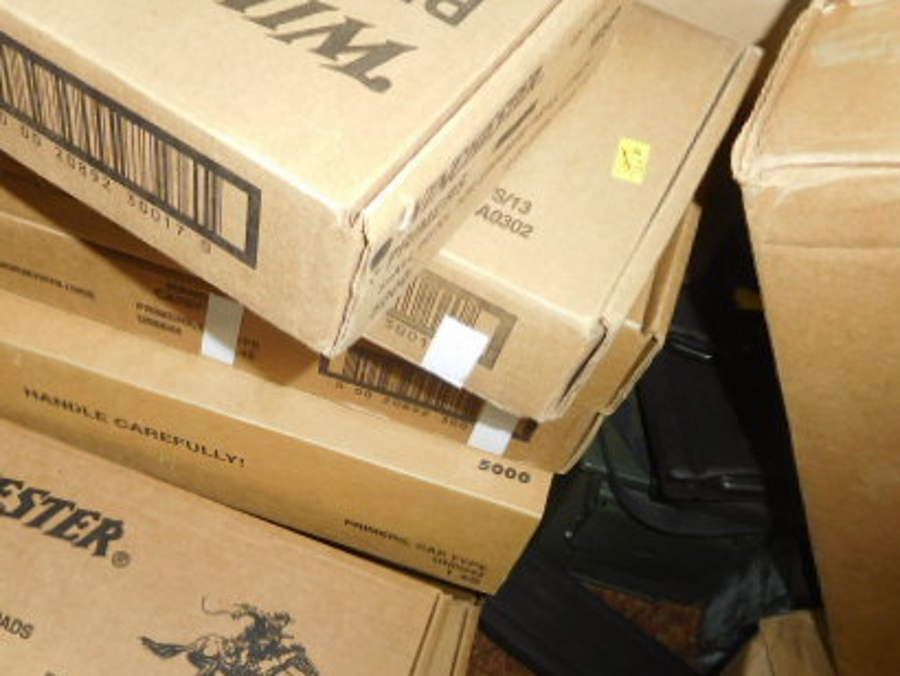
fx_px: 1015
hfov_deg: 46.7
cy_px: 470
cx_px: 263
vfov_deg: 36.3
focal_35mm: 39
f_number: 3.4
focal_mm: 4.5
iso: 200
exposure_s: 1/30
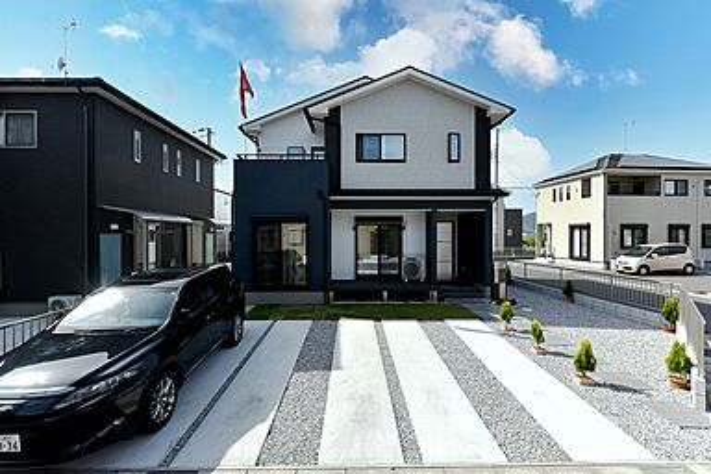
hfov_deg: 96.7
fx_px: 316
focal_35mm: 16
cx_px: 356
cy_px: 237
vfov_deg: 73.7
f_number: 10
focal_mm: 16
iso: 200
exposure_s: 1/400
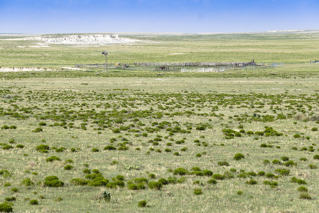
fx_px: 1382
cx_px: 160
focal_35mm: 156
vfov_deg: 8.8
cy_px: 106
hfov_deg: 13.2
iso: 200
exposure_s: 1/400
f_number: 8
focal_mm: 104
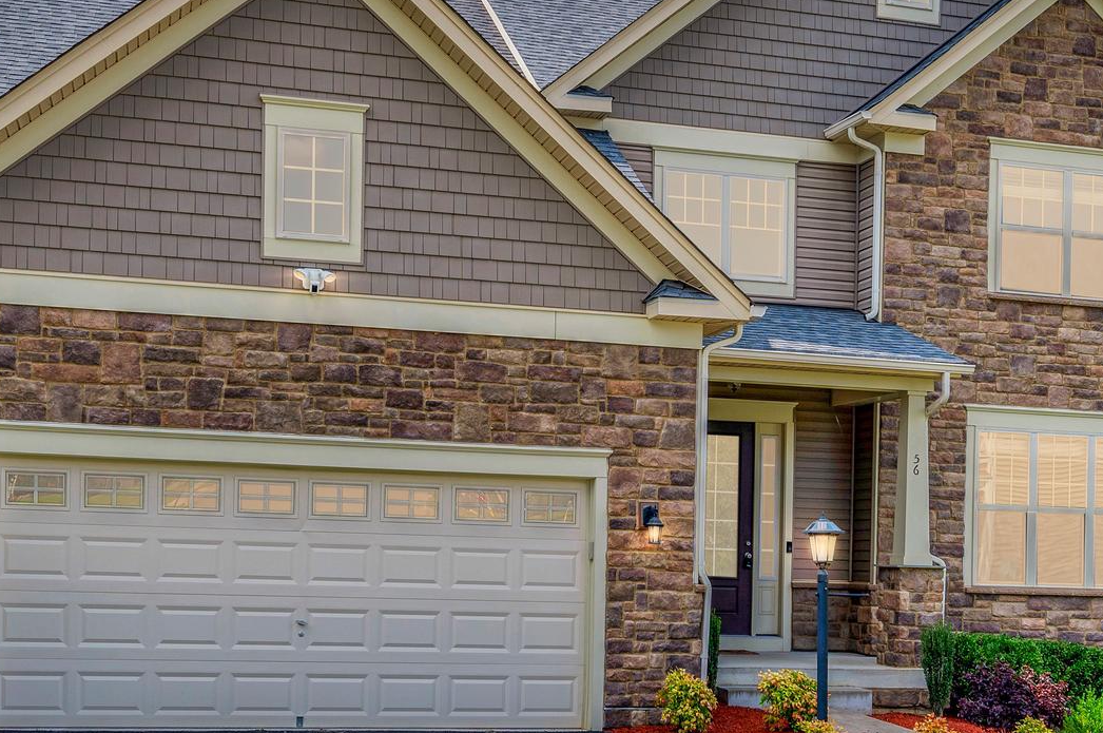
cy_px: 358
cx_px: 544
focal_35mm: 47
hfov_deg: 42.0
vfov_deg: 28.6
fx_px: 1438
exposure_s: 1/320
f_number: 6.3
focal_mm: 24
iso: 100
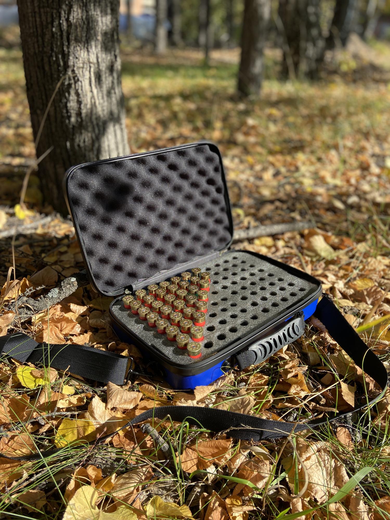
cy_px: 260
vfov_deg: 67.3
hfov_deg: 53.1
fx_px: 391
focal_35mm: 26
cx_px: 195
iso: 32
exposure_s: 1/805
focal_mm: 4.25
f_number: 1.8
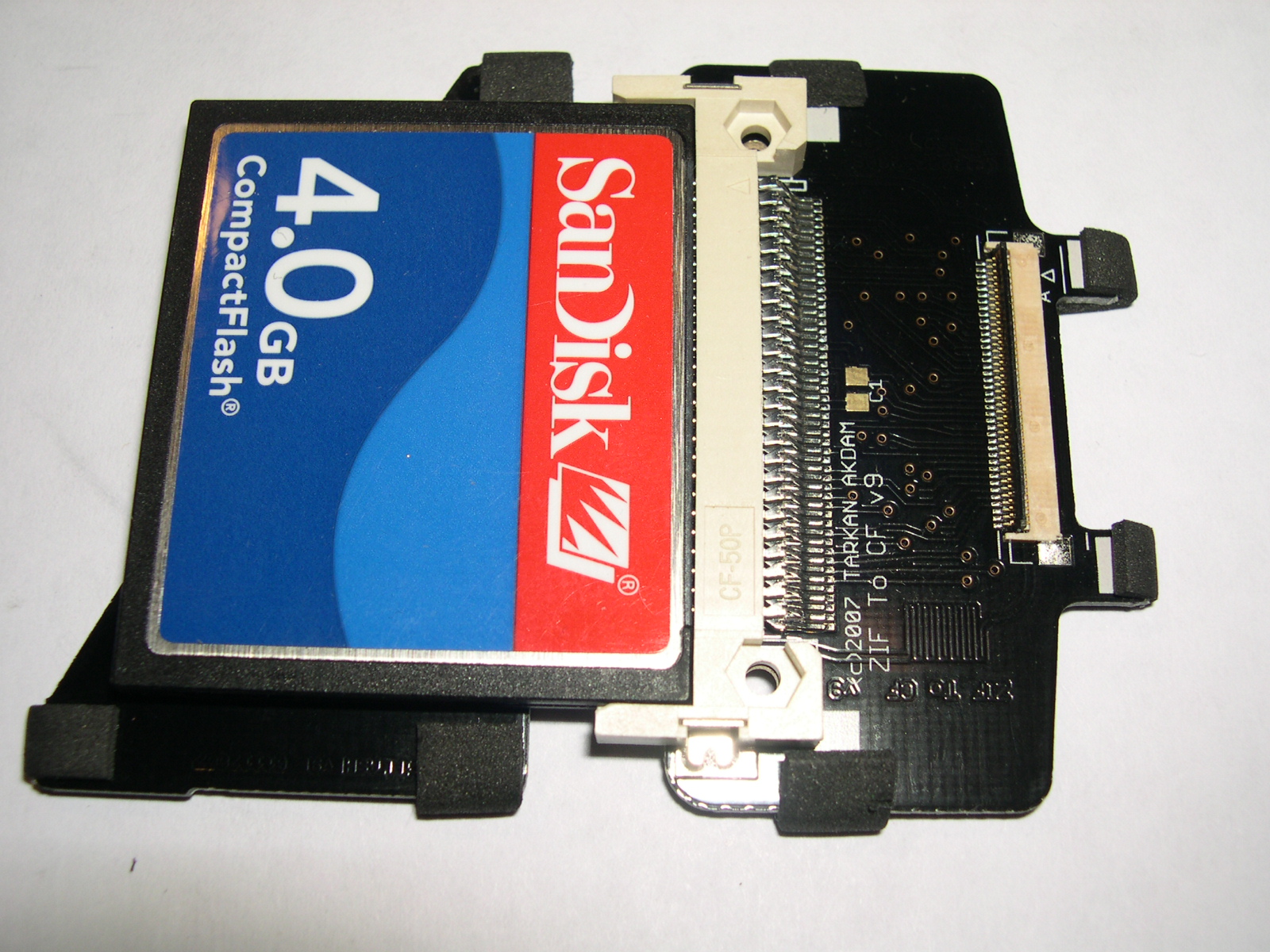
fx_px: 1394
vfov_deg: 37.7
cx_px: 635
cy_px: 476
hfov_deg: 49.0
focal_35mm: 38
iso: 100
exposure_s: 1/60
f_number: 7.6
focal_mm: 8
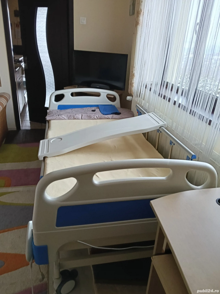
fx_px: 229
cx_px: 110
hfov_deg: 51.3
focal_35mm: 27
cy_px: 147
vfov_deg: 65.3
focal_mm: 3.98
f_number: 1.8
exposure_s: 1/33.3
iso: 200
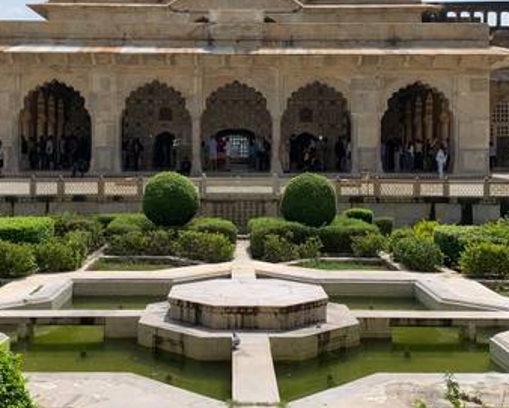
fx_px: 814
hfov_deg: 34.7
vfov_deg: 28.1
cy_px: 158
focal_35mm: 54
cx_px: 230
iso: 25
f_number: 1.8
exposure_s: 1/4274
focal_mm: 4.25
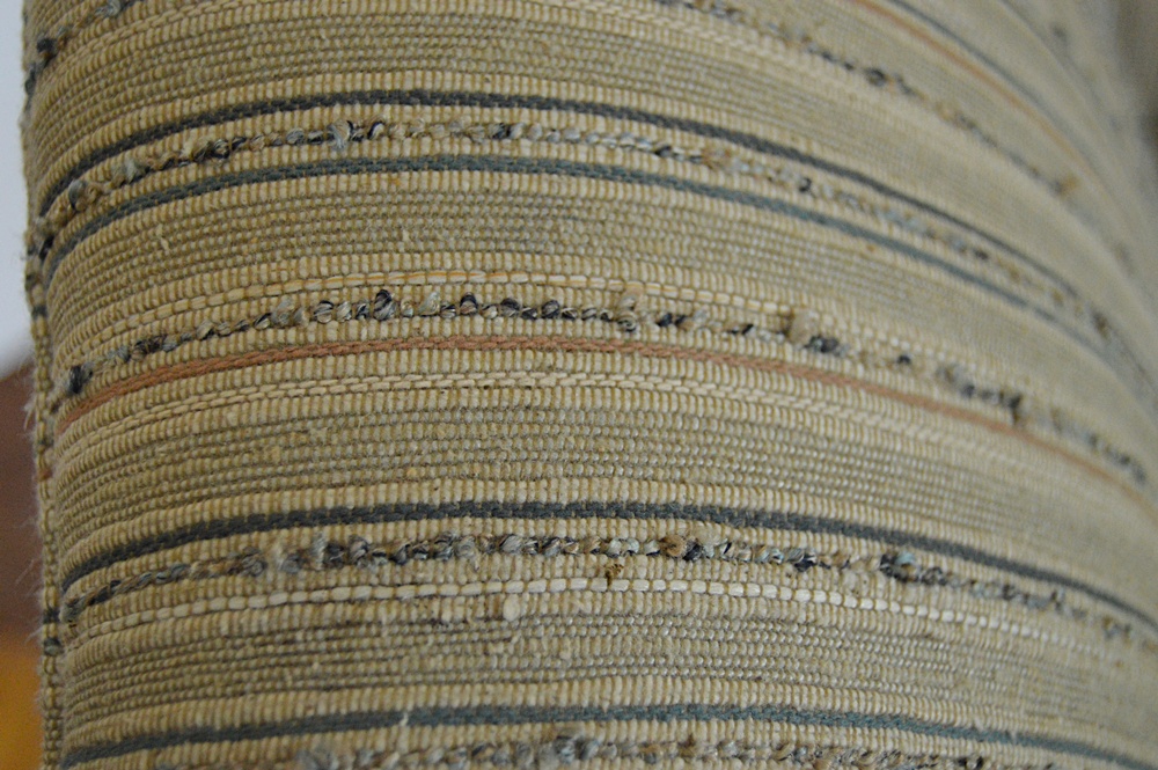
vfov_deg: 25.7
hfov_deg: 37.9
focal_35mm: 52
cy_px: 385
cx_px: 579
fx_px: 1687
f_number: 4.5
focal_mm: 35
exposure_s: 1/60
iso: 2200
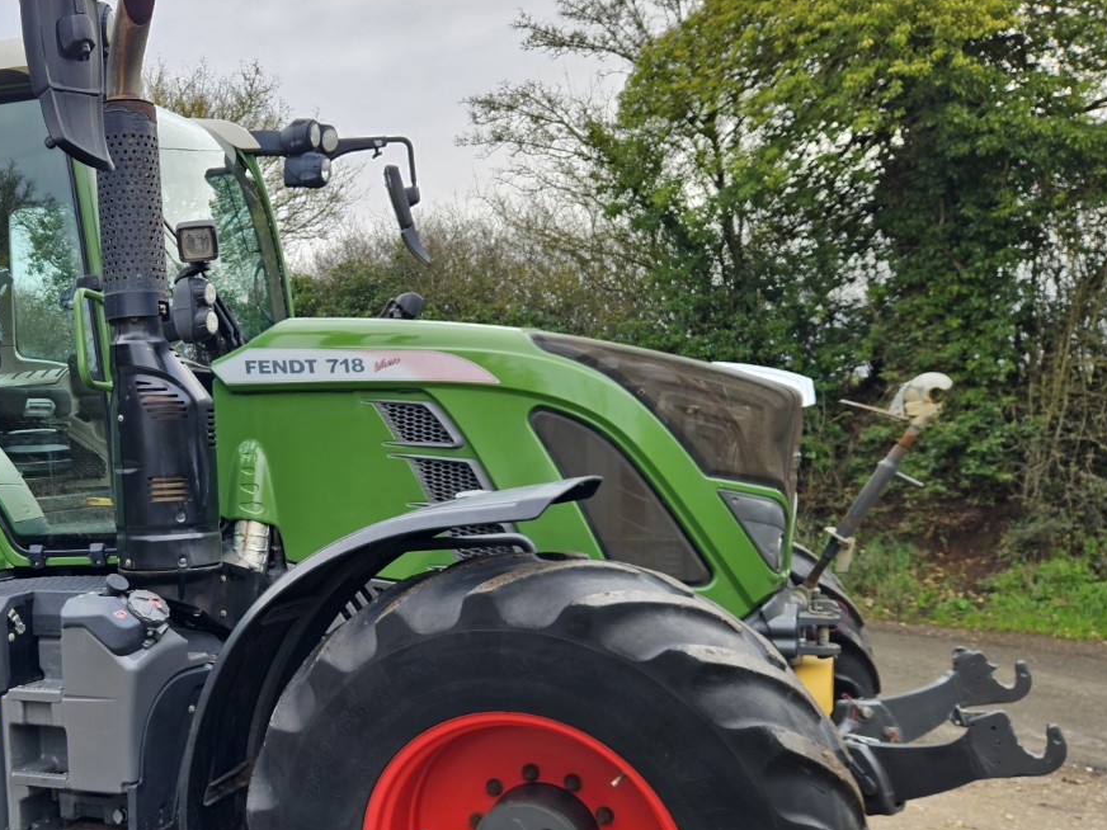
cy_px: 548
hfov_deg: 47.1
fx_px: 1215
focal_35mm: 38
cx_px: 269
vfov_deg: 37.3
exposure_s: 1/203
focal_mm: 5.4
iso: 25
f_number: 1.8
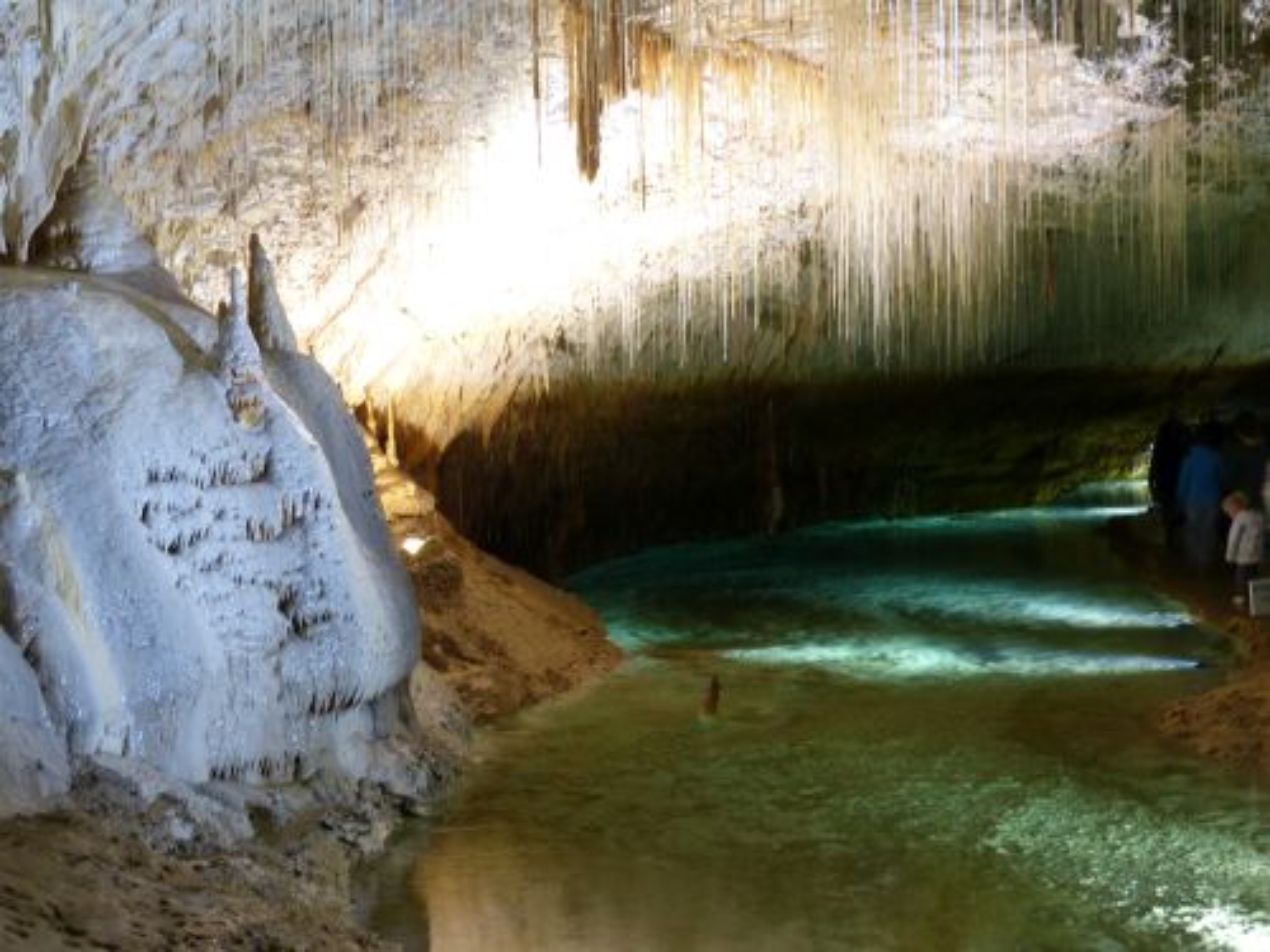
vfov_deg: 28.0
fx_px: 1908
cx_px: 635
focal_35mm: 52
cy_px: 476
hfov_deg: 36.8
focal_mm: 9.4
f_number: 4
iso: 200
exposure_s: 1/3.2
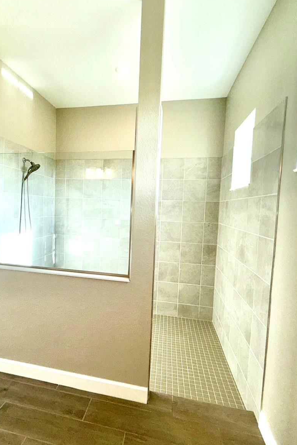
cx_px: 112
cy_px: 223
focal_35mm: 20
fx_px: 247
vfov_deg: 84.0
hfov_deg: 61.1
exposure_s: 1/128
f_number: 2.2
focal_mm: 2.22
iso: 16
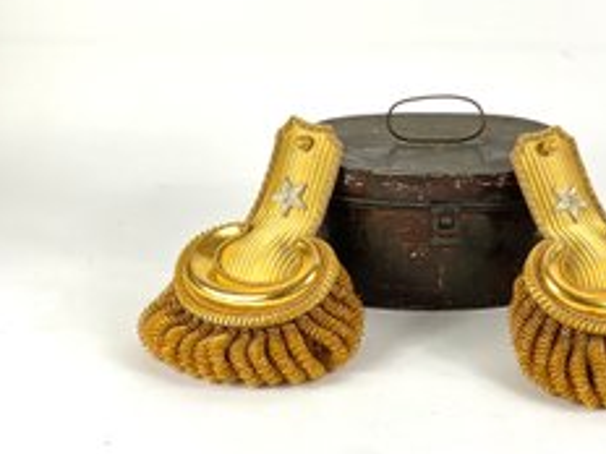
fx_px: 1348
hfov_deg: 25.2
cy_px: 210
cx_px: 419
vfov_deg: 19.1
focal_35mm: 77
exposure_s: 1/139
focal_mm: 6
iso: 20
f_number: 2
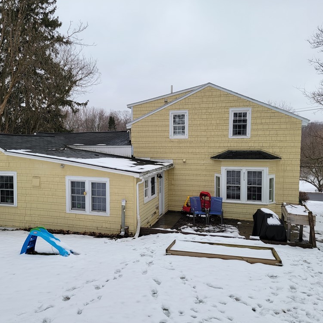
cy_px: 161
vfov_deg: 55.6
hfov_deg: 55.4
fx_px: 306
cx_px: 138
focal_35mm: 29
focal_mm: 6.7
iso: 16
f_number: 1.8
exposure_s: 1/204
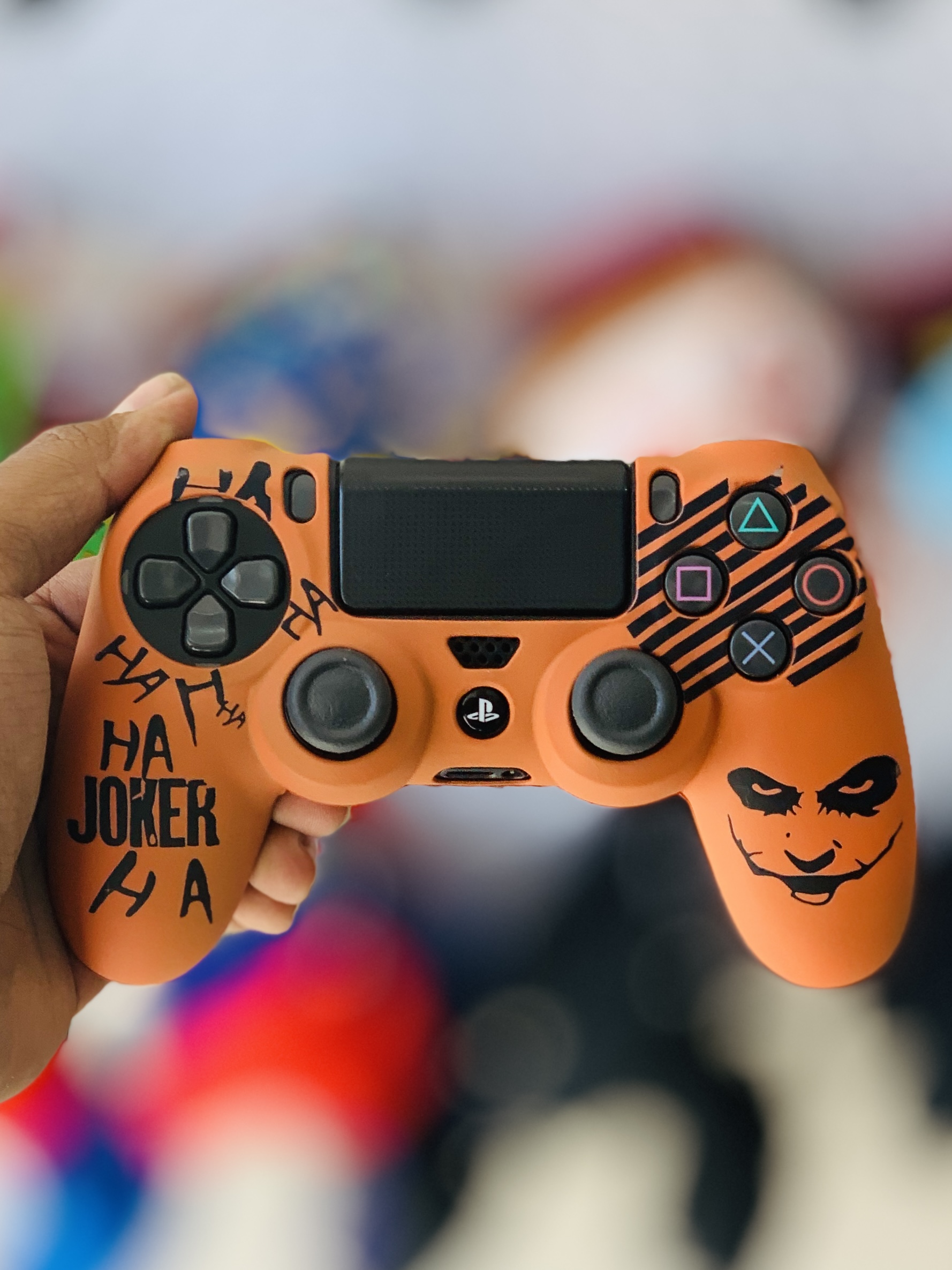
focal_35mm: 52
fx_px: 1907
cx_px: 476
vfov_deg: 36.8
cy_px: 635
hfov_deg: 28.0
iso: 20
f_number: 2.4
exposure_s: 1/122
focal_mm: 6
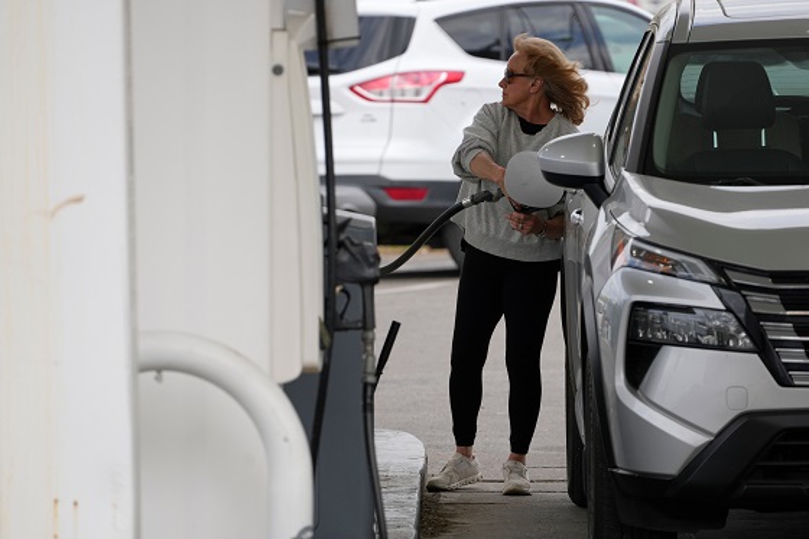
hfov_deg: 6.3
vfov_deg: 4.2
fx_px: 7346
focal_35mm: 327
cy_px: 270
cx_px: 404
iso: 100
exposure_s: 1/200
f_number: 8
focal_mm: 327
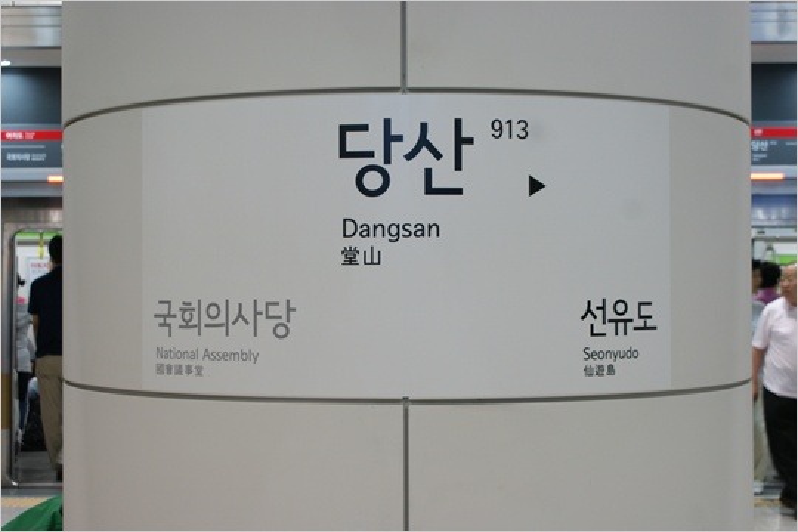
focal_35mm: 60
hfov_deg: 33.4
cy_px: 266
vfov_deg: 22.6
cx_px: 399
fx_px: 1330
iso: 400
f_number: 5.6
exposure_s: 1/15
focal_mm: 40
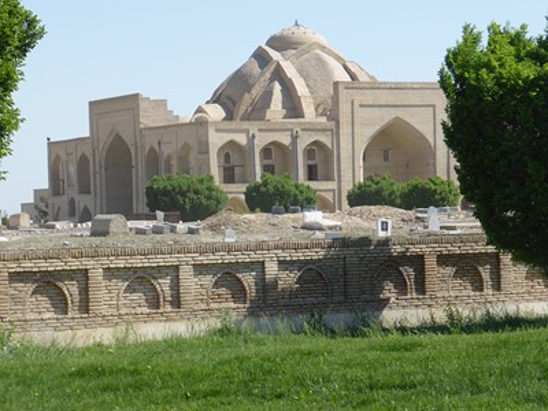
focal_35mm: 127
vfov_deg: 11.7
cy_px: 206
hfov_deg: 15.5
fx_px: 2011
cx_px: 274
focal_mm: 20.6
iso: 100
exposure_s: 1/400
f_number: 5.3
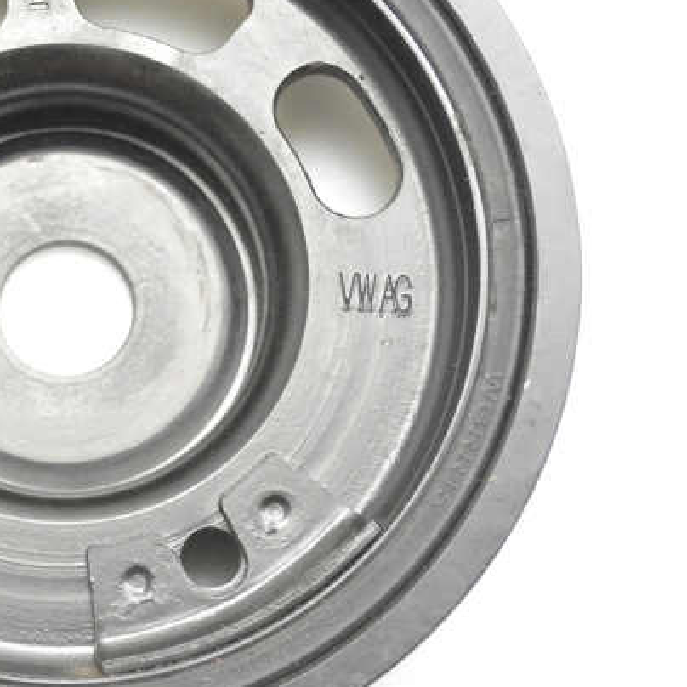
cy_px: 313
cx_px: -48
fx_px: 2539
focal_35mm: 113
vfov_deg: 15.4
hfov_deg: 15.1
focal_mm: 35
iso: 6400
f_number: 6.3
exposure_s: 1/400
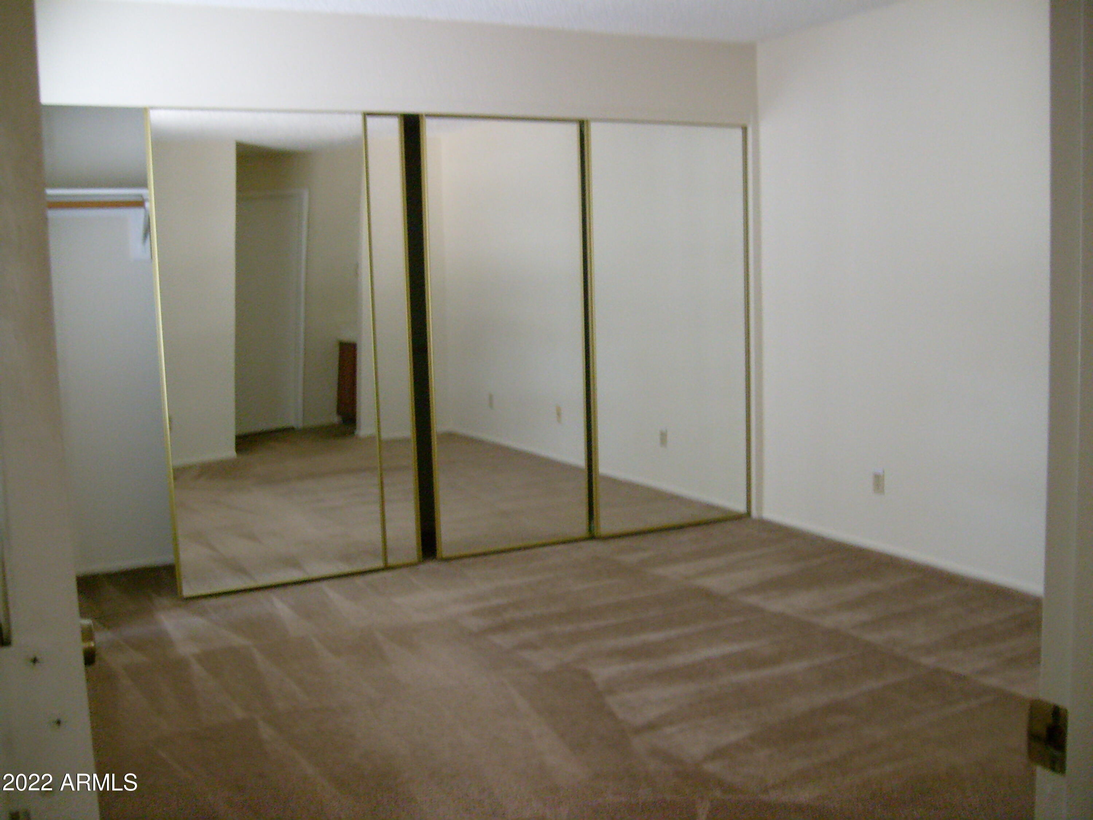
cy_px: 410
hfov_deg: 52.6
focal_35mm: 35
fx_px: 1105
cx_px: 546
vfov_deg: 40.7
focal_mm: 5.8
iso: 200
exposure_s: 1/10
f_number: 2.8
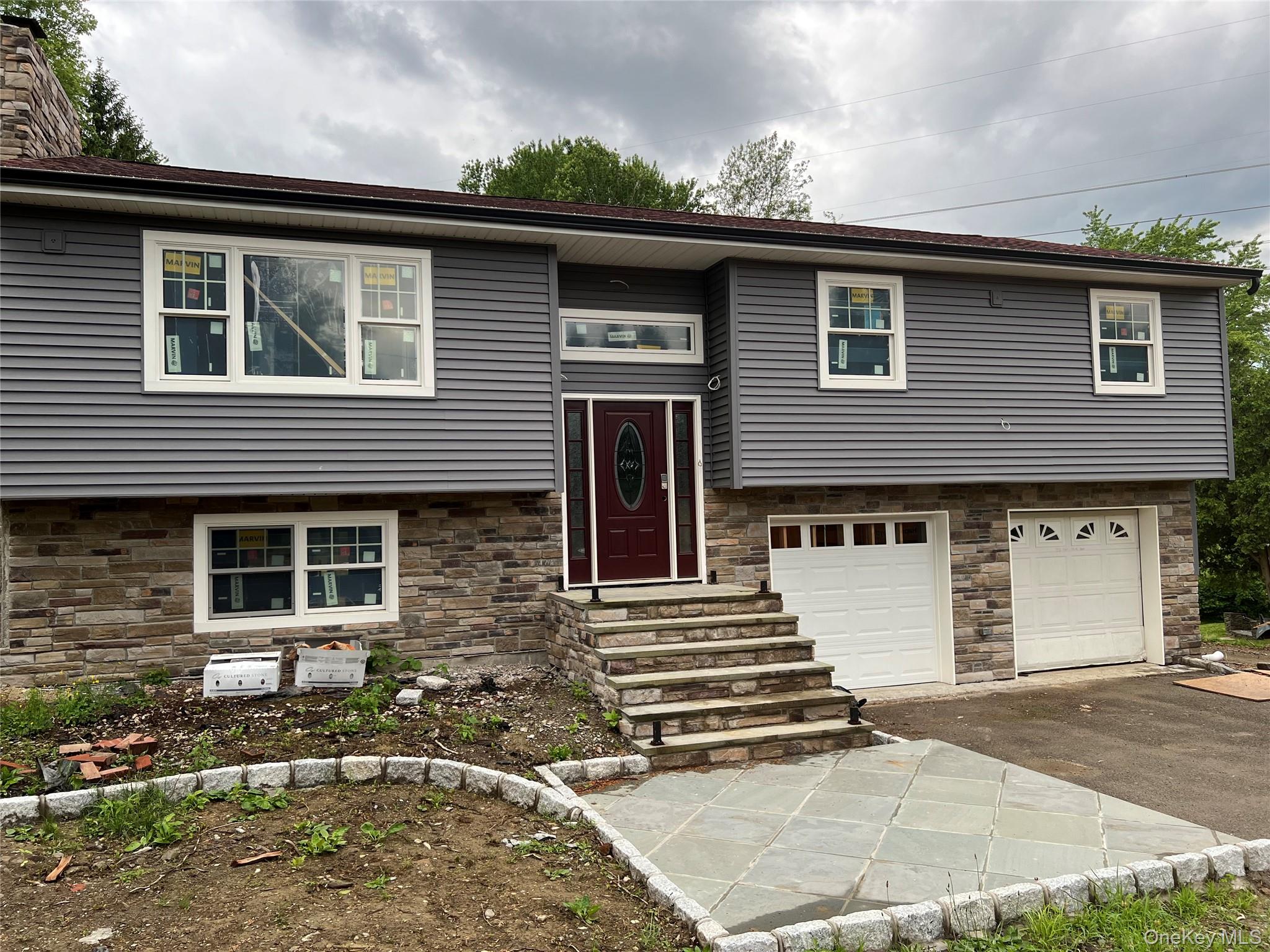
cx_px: 635
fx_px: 954
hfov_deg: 67.3
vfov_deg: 53.1
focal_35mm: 26
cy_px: 476
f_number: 1.5
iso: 50
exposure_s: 1/604
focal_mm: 5.7
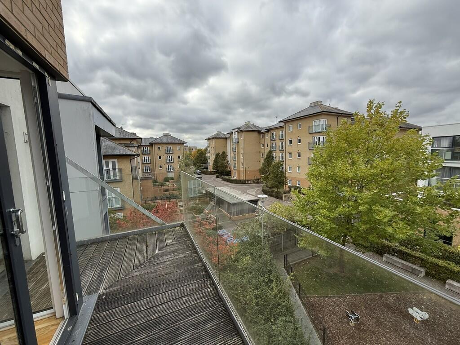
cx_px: 230
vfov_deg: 85.7
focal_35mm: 14
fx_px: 186
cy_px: 172
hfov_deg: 102.1
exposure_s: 1/864
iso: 50
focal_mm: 2.22
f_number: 2.2
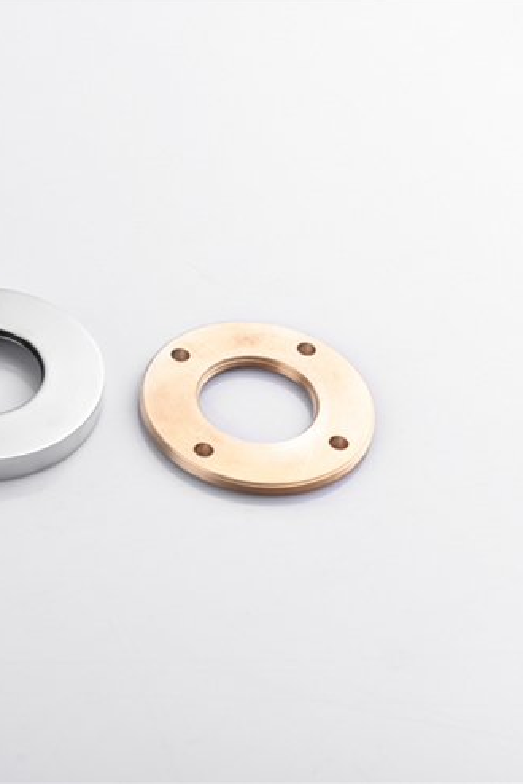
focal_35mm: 76
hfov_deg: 17.6
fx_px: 1655
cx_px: 16
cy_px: 389
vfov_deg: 26.6
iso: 64
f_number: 9
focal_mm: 50
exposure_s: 1/160
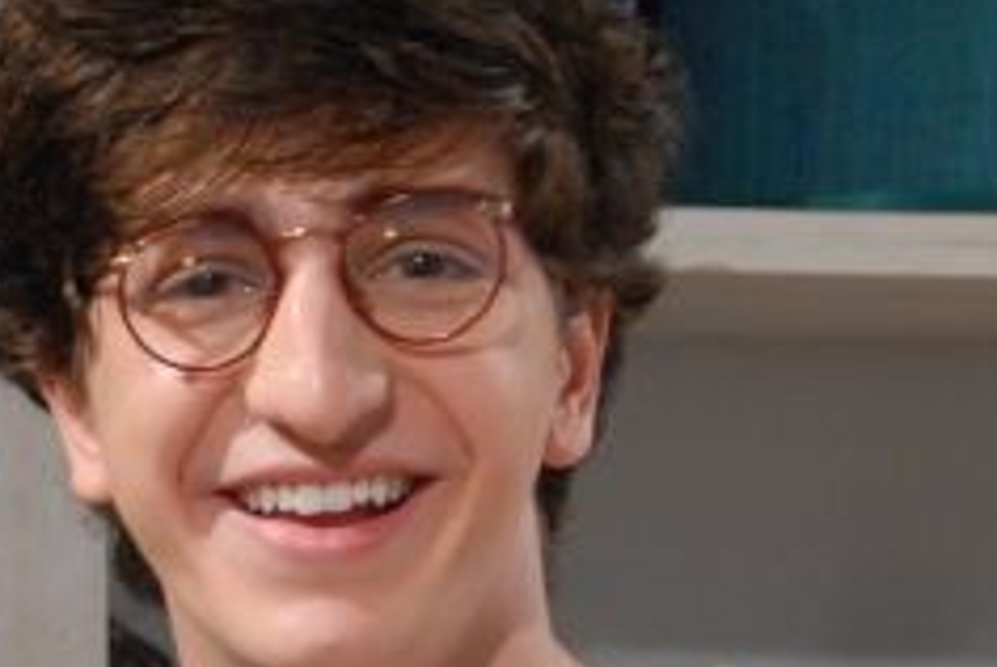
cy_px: 973
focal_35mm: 158
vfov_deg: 8.5
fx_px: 4373
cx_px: -600
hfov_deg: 12.3
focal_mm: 31
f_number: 4
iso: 1000
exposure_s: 1/40
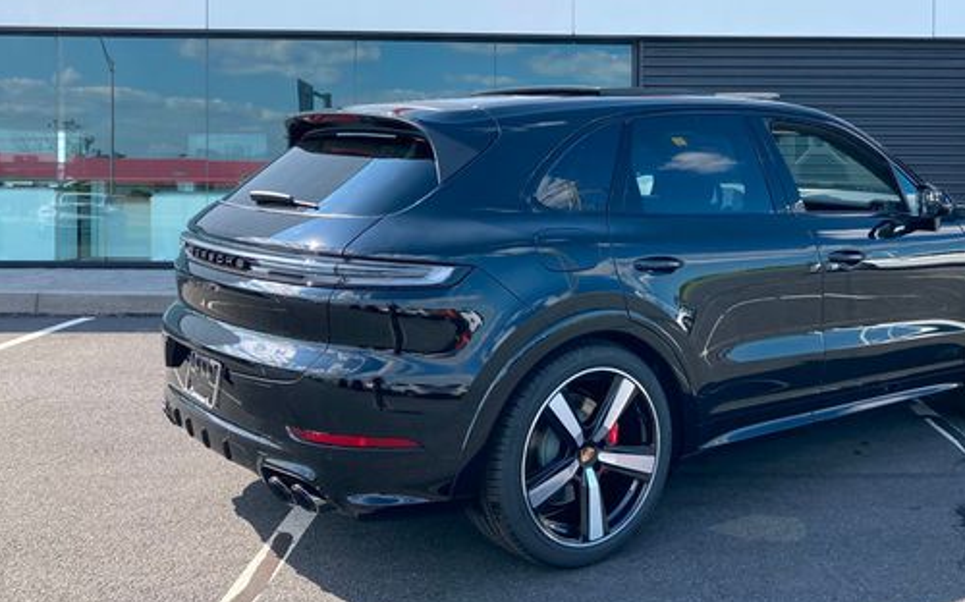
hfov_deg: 51.0
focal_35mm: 38
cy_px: 226
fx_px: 999
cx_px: 610
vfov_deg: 33.4
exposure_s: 1/571
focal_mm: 3.99
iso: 20
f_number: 1.8
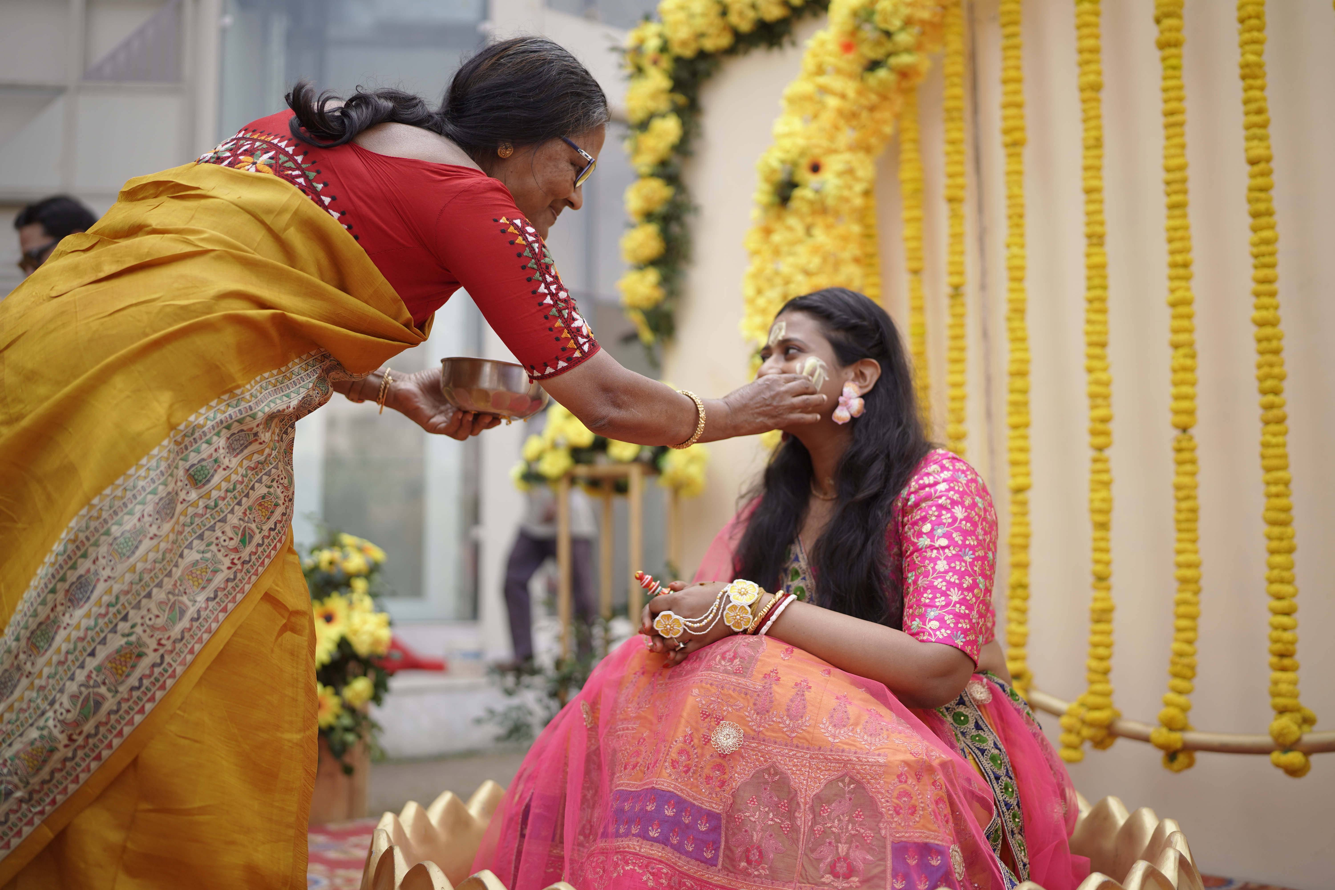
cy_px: 445
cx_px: 668
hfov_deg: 54.4
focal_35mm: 35
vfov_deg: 37.9
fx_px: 1298
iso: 125
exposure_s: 1/2000
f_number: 1.4
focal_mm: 35
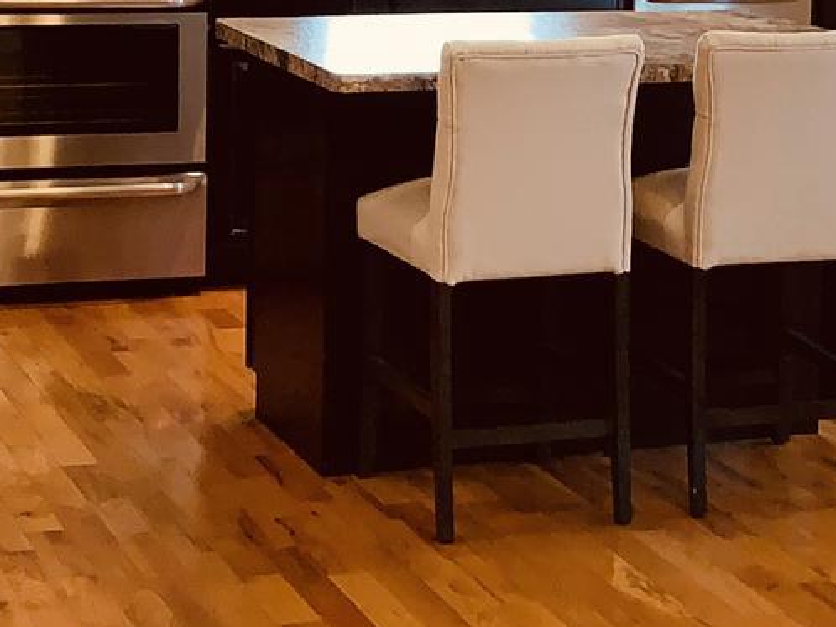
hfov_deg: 18.4
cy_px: 161
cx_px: 524
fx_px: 2583
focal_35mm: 107
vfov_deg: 13.8
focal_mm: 4.25
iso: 125
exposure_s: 1/60
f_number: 1.8
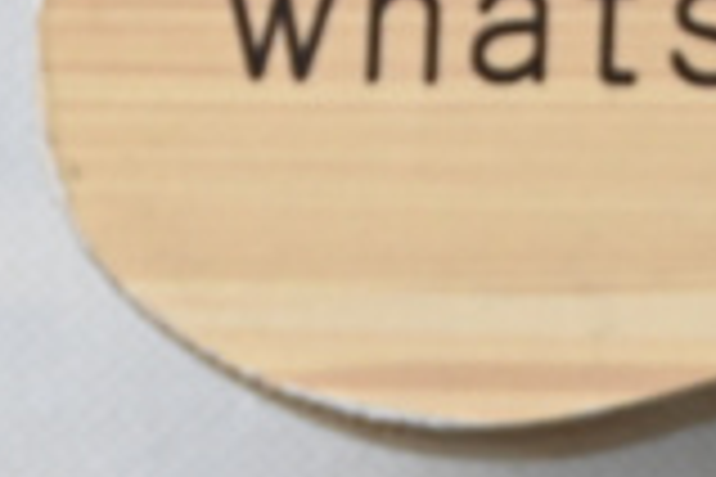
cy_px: 936
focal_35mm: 373
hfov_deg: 5.3
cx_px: 1738
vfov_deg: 3.7
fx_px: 7413
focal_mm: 33
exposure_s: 1/30
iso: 100
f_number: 5
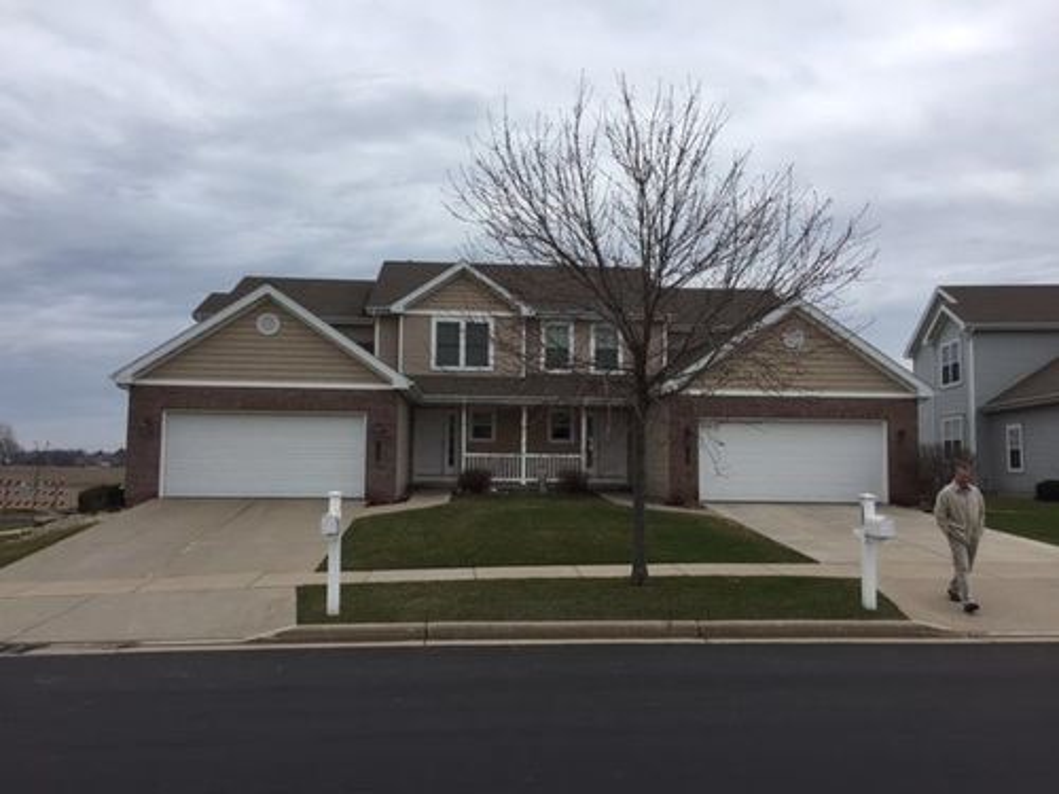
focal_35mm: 29
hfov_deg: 61.7
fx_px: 887
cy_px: 397
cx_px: 530
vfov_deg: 48.2
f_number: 2.2
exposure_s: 1/1980
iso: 32
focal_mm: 4.15
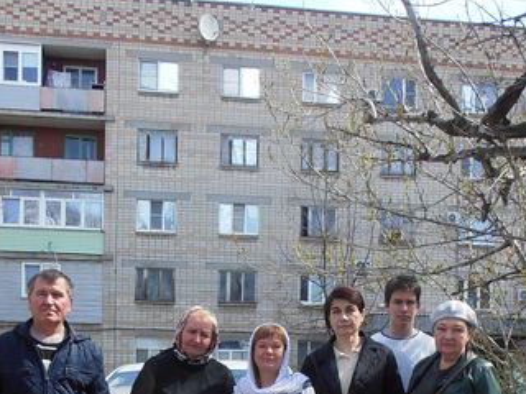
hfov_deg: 32.2
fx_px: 912
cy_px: 425
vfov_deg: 23.1
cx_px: 276
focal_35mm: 60
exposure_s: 1/80
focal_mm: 4.2
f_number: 7.9
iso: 80
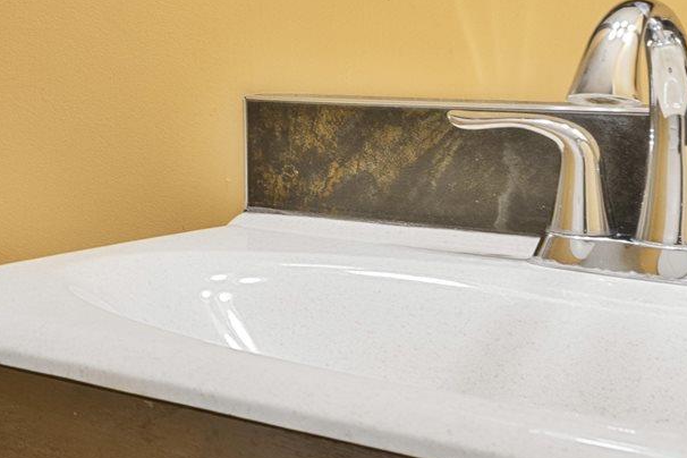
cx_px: -226
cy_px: -7
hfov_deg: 24.5
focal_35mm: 71
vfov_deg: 18.6
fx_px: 1355
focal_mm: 14
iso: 200
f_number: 8
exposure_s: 1/8
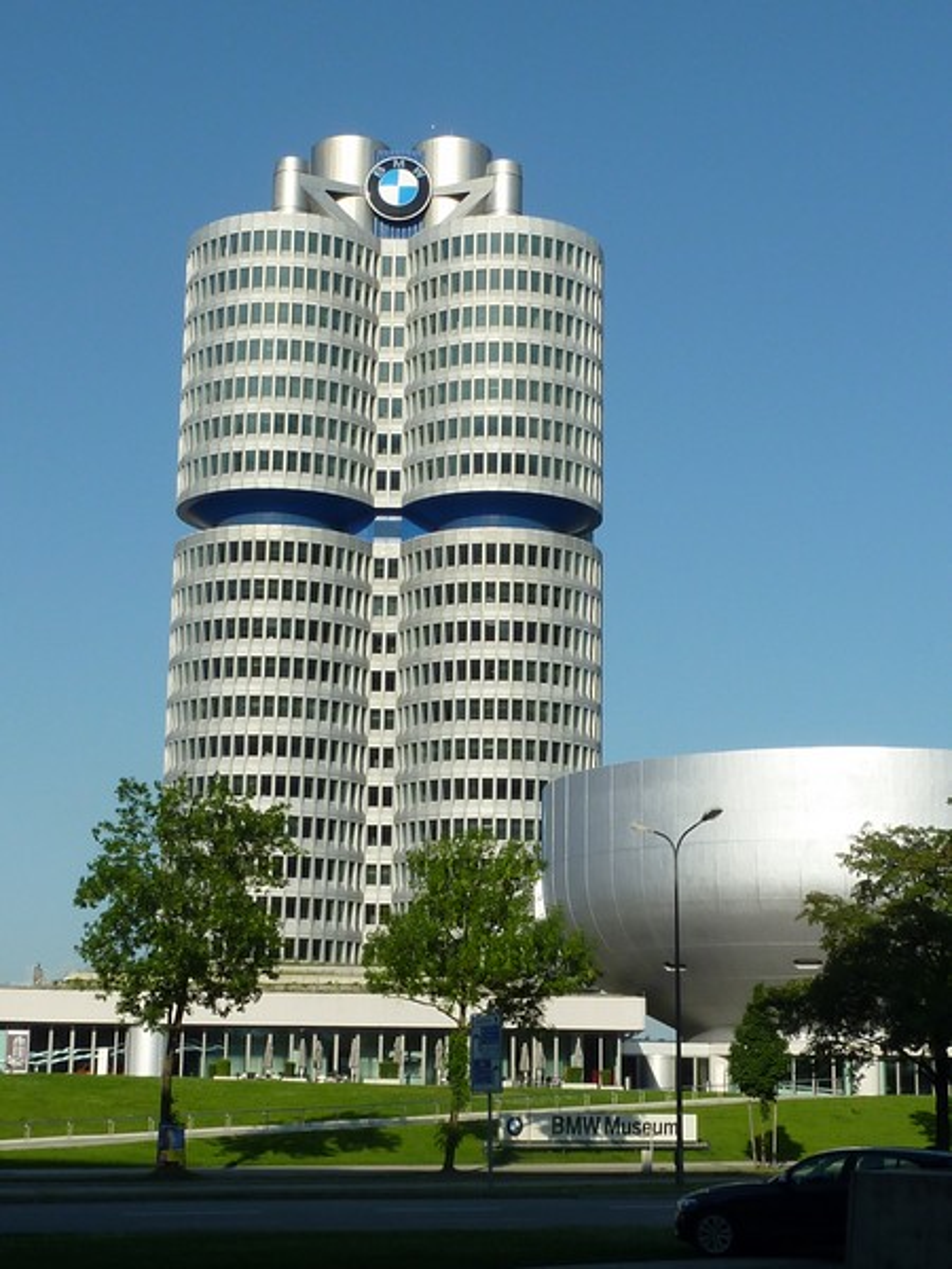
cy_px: 634
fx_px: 2127
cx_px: 476
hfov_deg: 25.2
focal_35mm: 58
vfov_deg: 33.2
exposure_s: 1/500
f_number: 5.6
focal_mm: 5.3
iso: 80
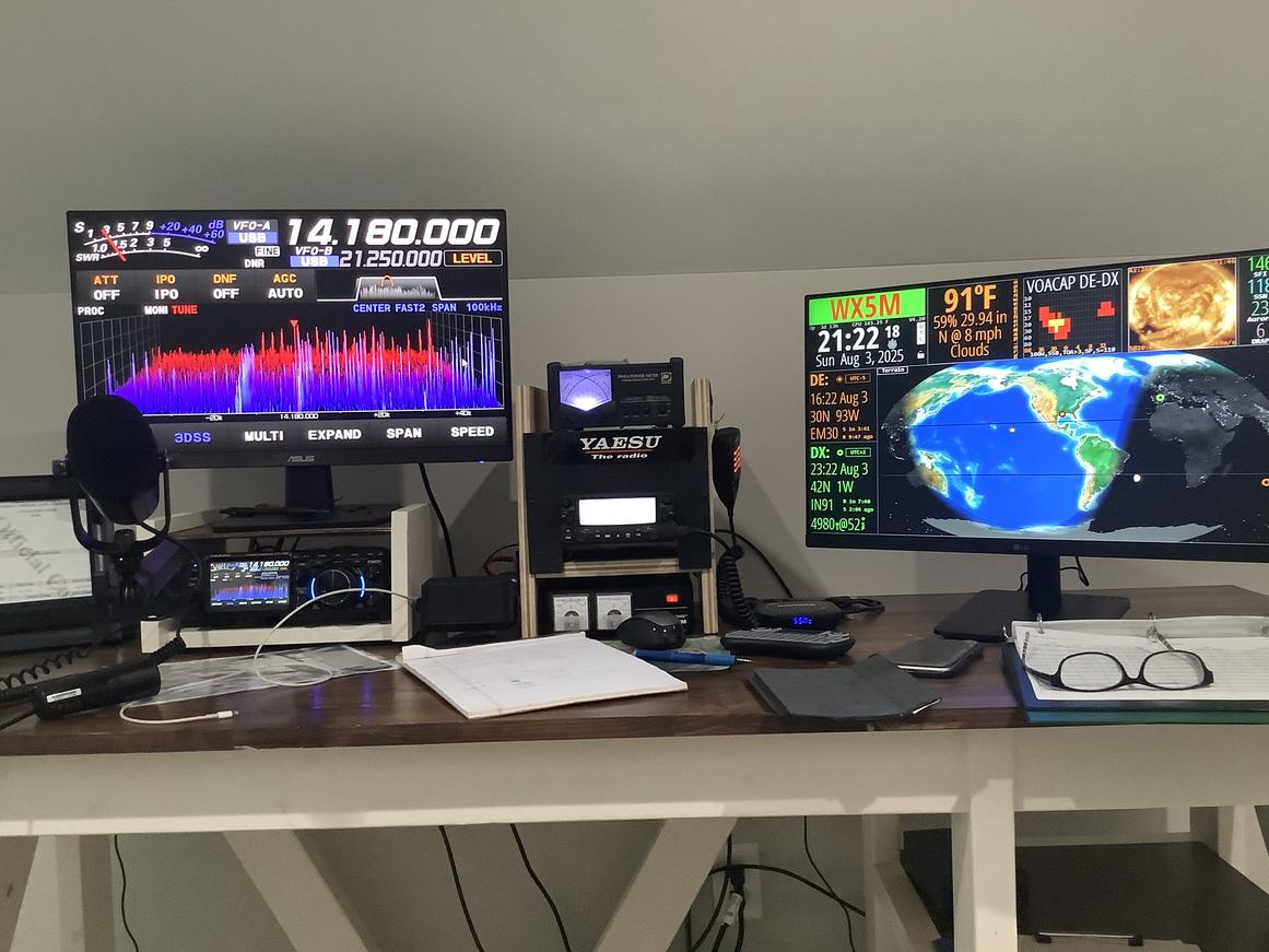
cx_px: 638
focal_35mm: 32
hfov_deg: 56.8
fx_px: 1173
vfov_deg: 44.2
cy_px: 484
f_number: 2.4
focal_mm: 3.3
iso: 400
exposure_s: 1/40
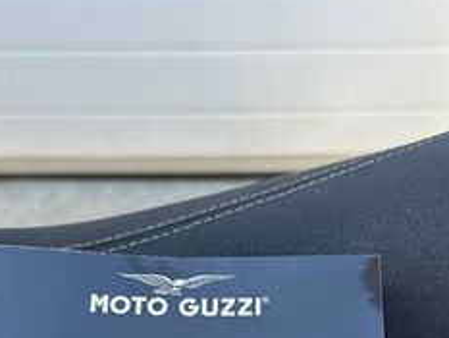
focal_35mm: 66
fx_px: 857
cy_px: 317
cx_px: 235
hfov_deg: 29.4
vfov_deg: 21.7
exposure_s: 1/317
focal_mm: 6.86
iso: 80
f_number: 1.78
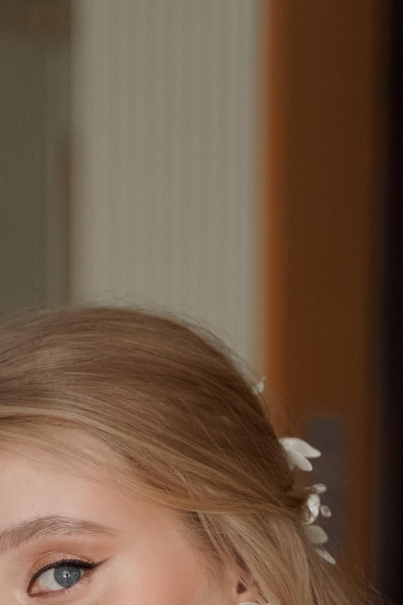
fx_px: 3291
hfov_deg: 7.0
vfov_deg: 10.2
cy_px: 901
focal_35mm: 196
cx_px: 70
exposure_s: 1/2000
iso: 1000
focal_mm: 62
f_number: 2.8
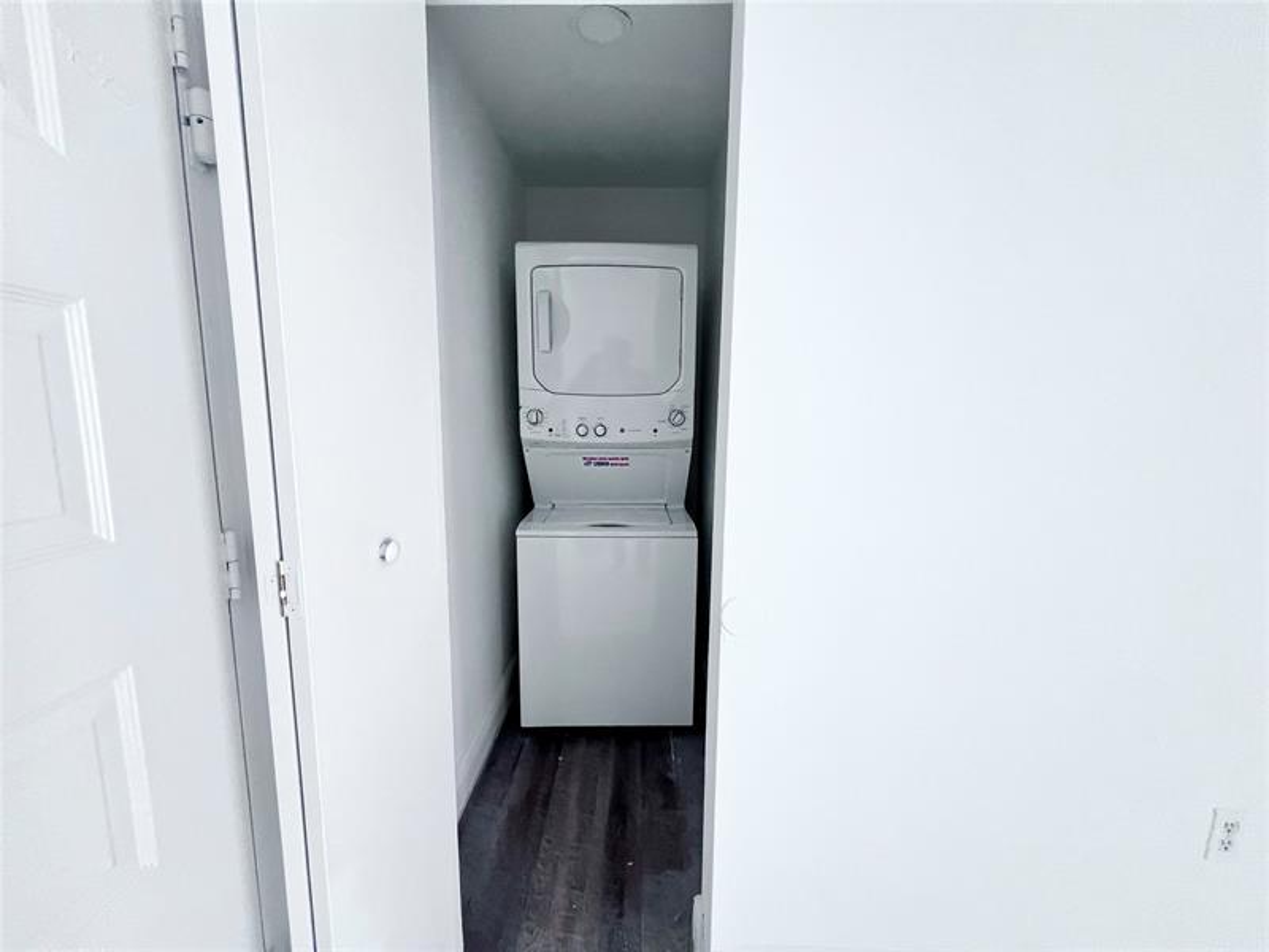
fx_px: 477
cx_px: 634
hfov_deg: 106.2
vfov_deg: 89.9
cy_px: 476
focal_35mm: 13
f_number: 1.8
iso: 250
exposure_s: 1/97
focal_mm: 1.57
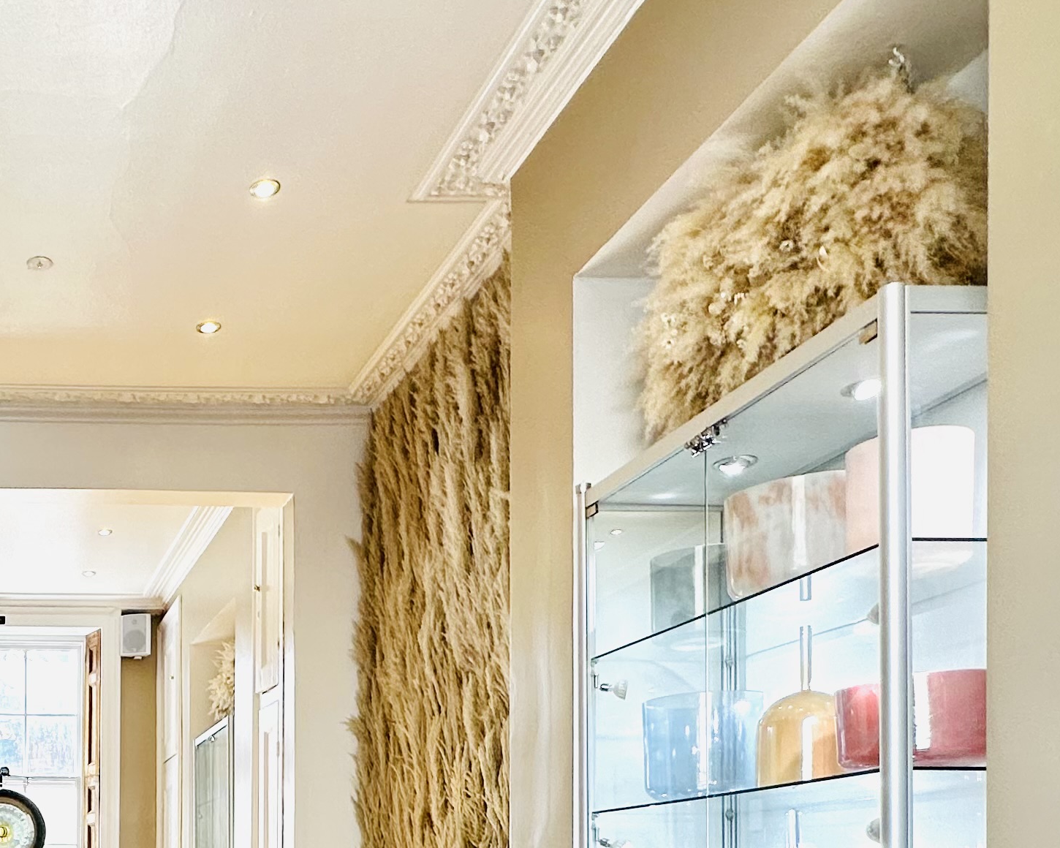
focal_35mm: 38
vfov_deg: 34.7
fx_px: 1192
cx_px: -13
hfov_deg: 41.4
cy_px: 889
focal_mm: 2.22
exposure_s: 1/121
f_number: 2.2
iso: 40
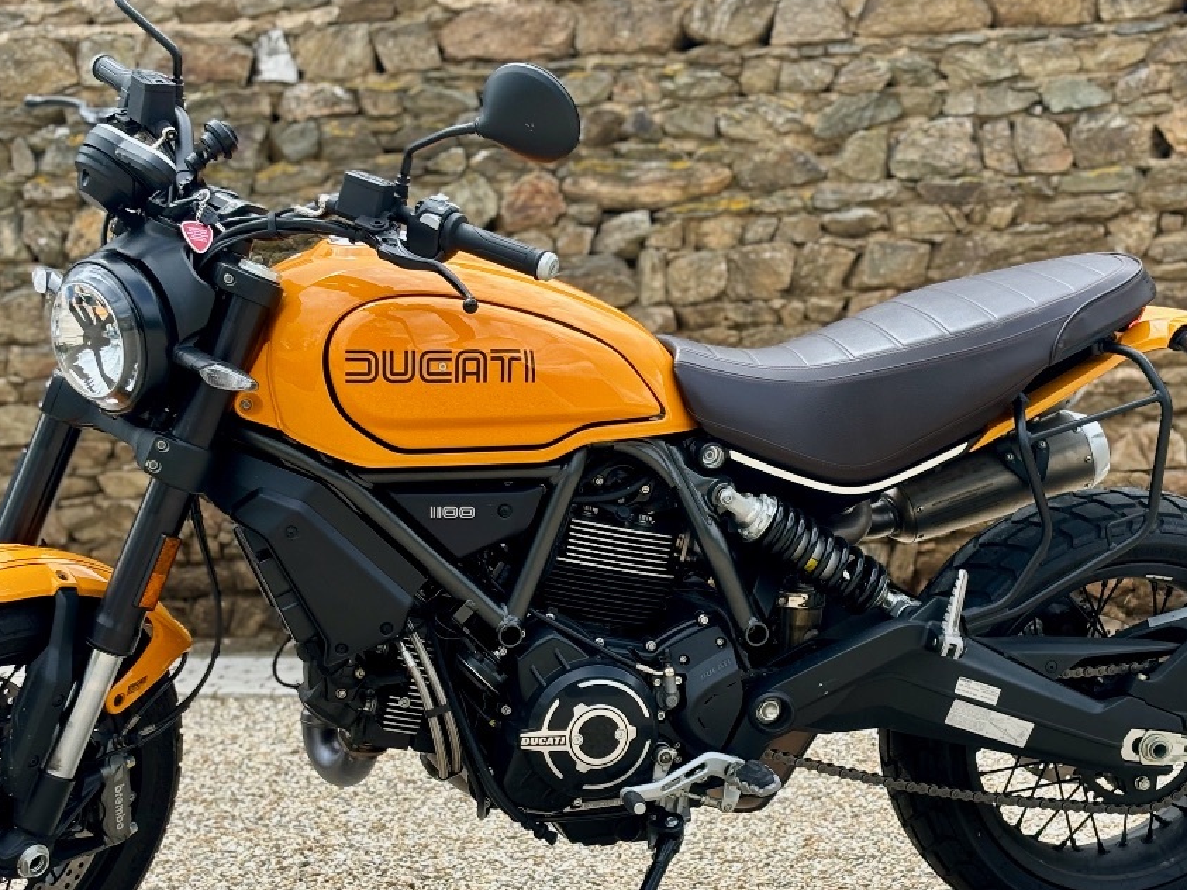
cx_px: 524
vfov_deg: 18.6
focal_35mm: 79
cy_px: 553
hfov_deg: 24.7
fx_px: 2709
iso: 32
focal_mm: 5.96
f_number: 1.6
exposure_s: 1/1178
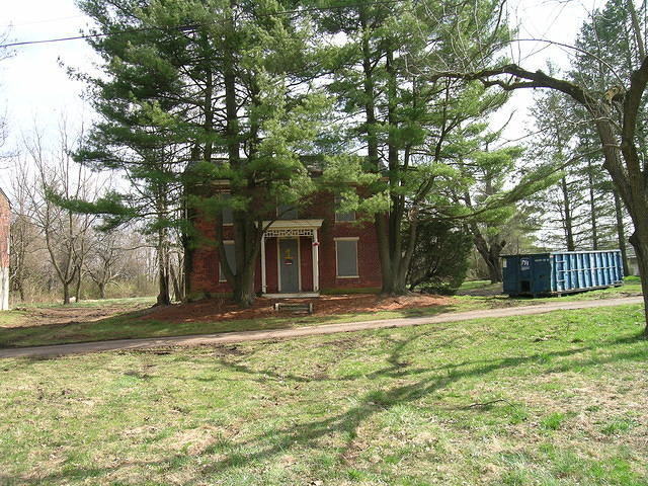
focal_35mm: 28
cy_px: 243
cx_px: 324
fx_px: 524
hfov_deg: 63.4
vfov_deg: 49.7
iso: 50
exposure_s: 1/169
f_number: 5
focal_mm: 5.8
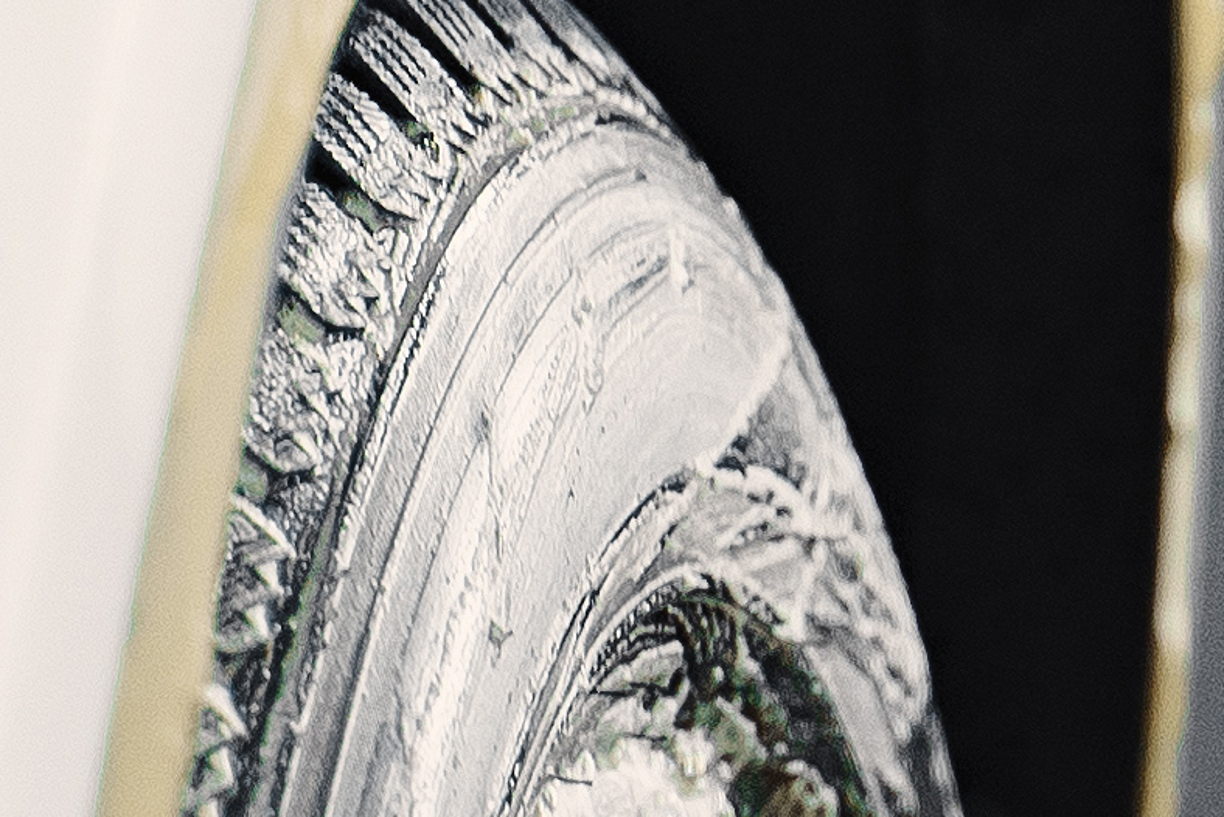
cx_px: 1277
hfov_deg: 3.8
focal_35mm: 548
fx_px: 18638
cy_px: 1434
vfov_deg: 2.5
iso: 800
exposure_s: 1/250
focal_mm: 72
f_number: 2.8
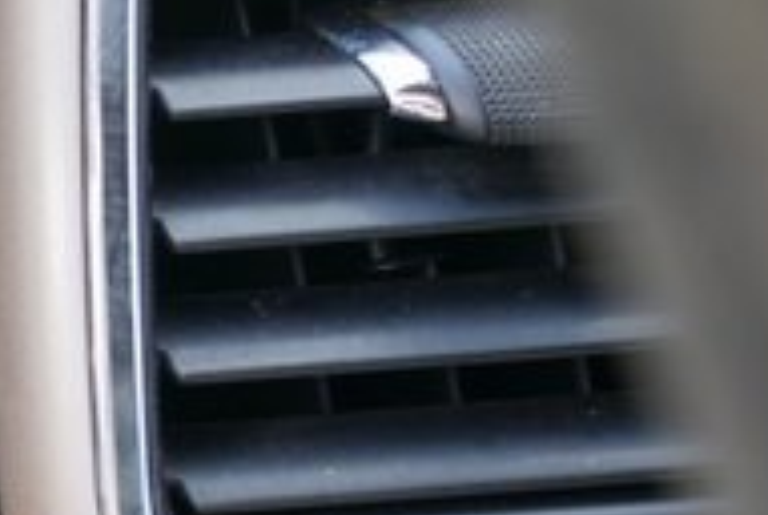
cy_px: 597
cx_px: -458
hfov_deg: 14.7
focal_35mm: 127
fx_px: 2713
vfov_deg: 10.7
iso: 200
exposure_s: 1/60
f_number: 4
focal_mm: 38
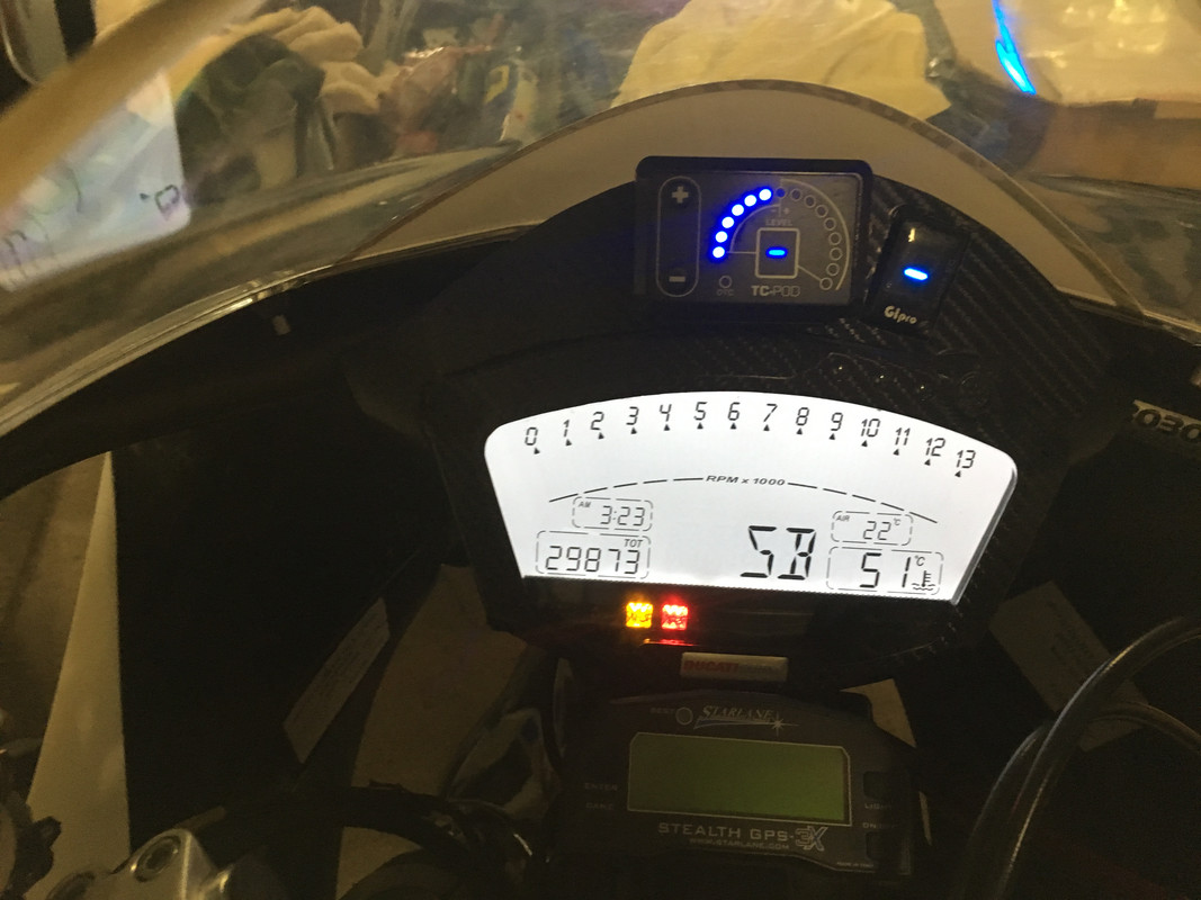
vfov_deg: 48.2
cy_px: 450
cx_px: 600
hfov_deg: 61.7
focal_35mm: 29
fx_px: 1006
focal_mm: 4.15
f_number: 2.2
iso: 200
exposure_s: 1/25
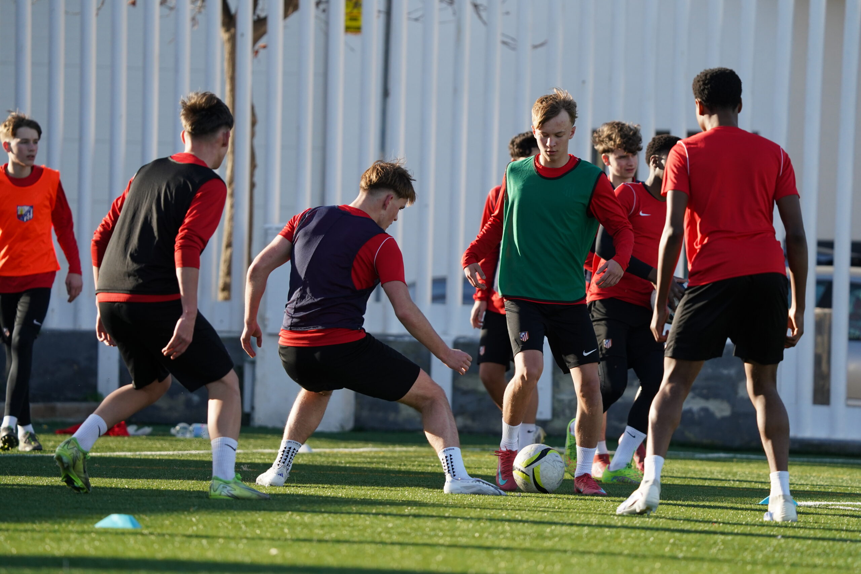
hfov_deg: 5.7
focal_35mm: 362
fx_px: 8658
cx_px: 430
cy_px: 287
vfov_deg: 3.8
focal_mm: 362
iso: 1000
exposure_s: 1/1600
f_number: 6.3
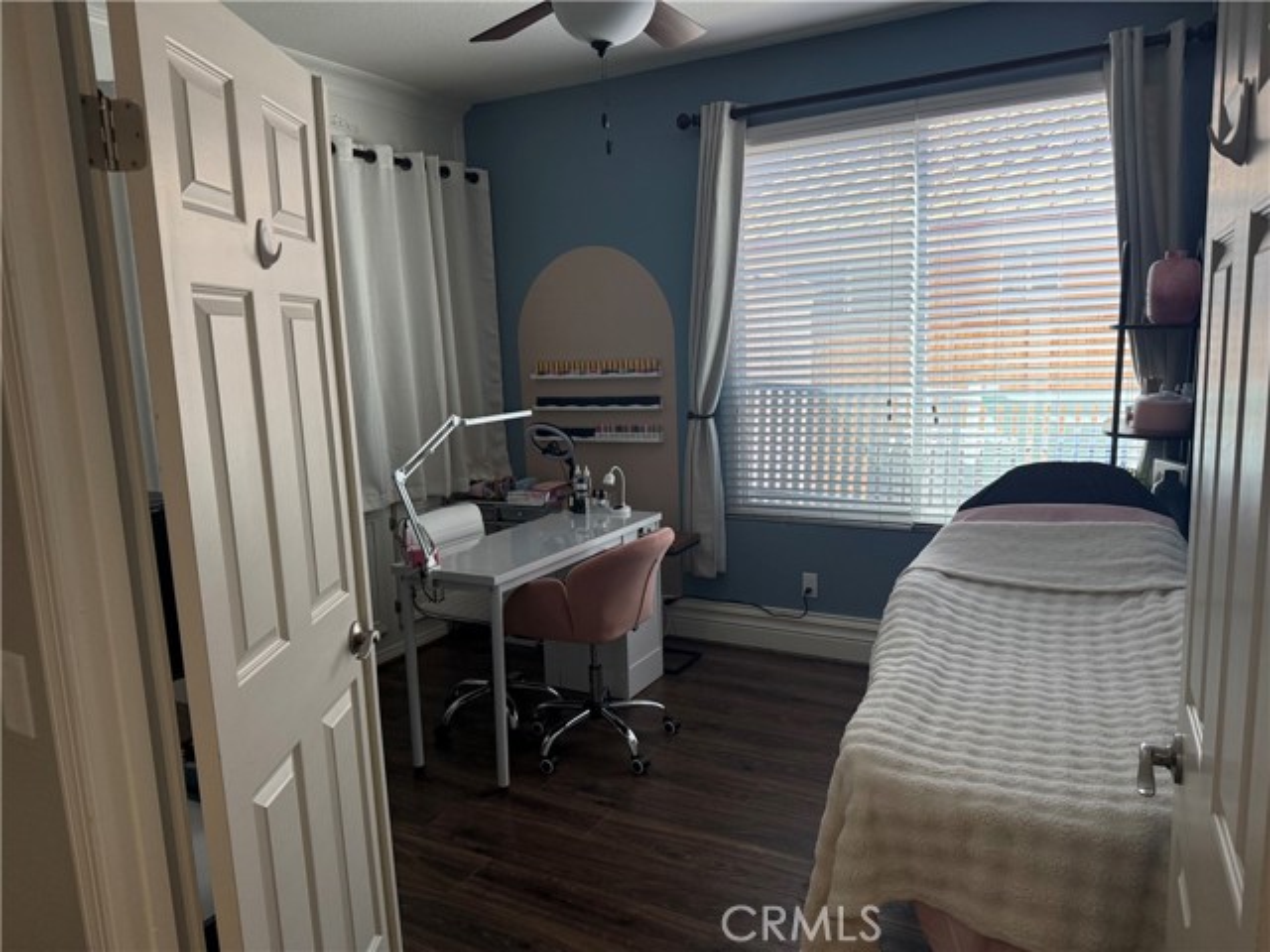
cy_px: 476
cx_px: 635
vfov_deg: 56.8
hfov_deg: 71.6
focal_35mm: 24
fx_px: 881
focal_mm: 6.76
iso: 160
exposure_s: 1/188
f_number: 1.78
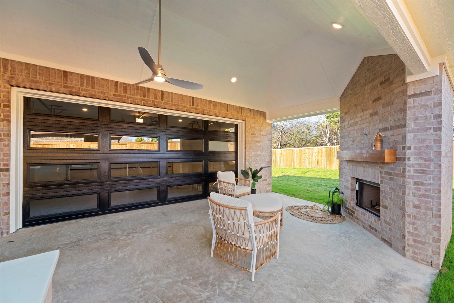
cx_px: 227
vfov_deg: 81.2
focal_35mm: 14
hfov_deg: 104.2
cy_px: 152
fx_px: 177
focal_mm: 14
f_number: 9
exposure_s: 1/8
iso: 400
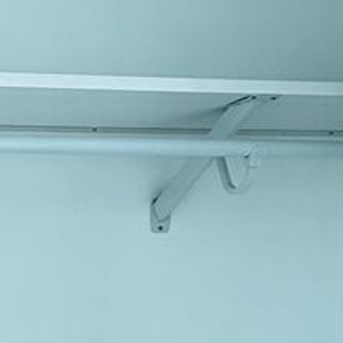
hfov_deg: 22.0
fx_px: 762
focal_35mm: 68
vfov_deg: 24.3
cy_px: 334
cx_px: -137
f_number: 2.2
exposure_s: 1/121
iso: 200
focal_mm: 2.22
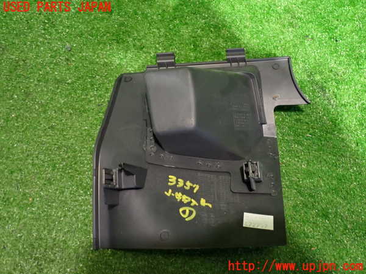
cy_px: 137
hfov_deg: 51.4
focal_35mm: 36
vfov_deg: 39.7
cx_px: 183
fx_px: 381
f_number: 2.5
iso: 800
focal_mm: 6.37
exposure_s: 1/15
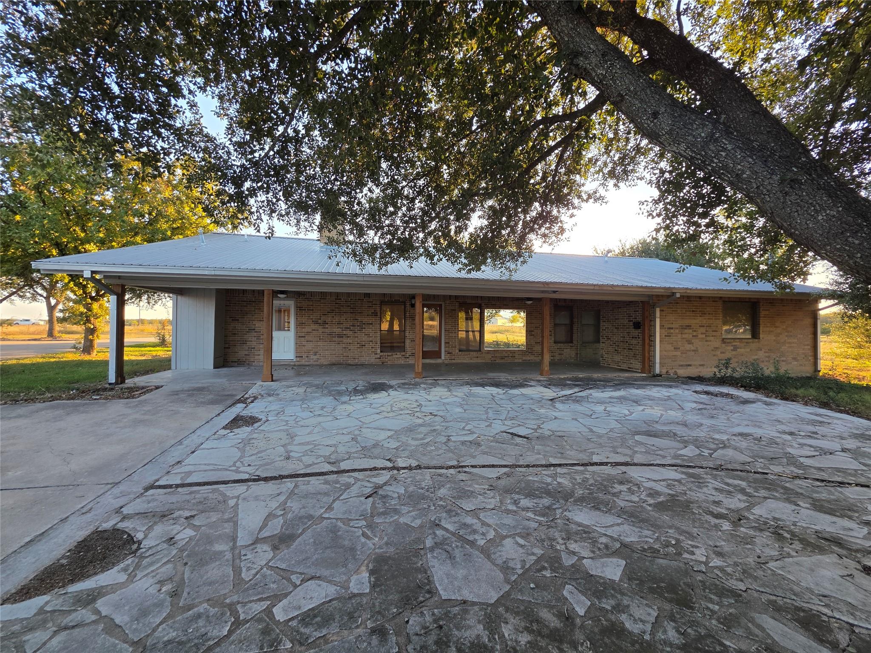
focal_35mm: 13
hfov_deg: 106.2
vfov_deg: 89.9
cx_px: 436
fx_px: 327
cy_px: 326
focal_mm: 2.2
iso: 32
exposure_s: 1/120
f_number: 1.9
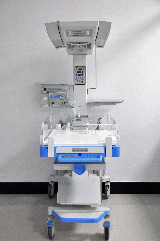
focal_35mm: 42
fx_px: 281
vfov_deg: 46.4
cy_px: 120
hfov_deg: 31.8
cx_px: 80
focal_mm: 28
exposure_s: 1/60
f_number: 4
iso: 800
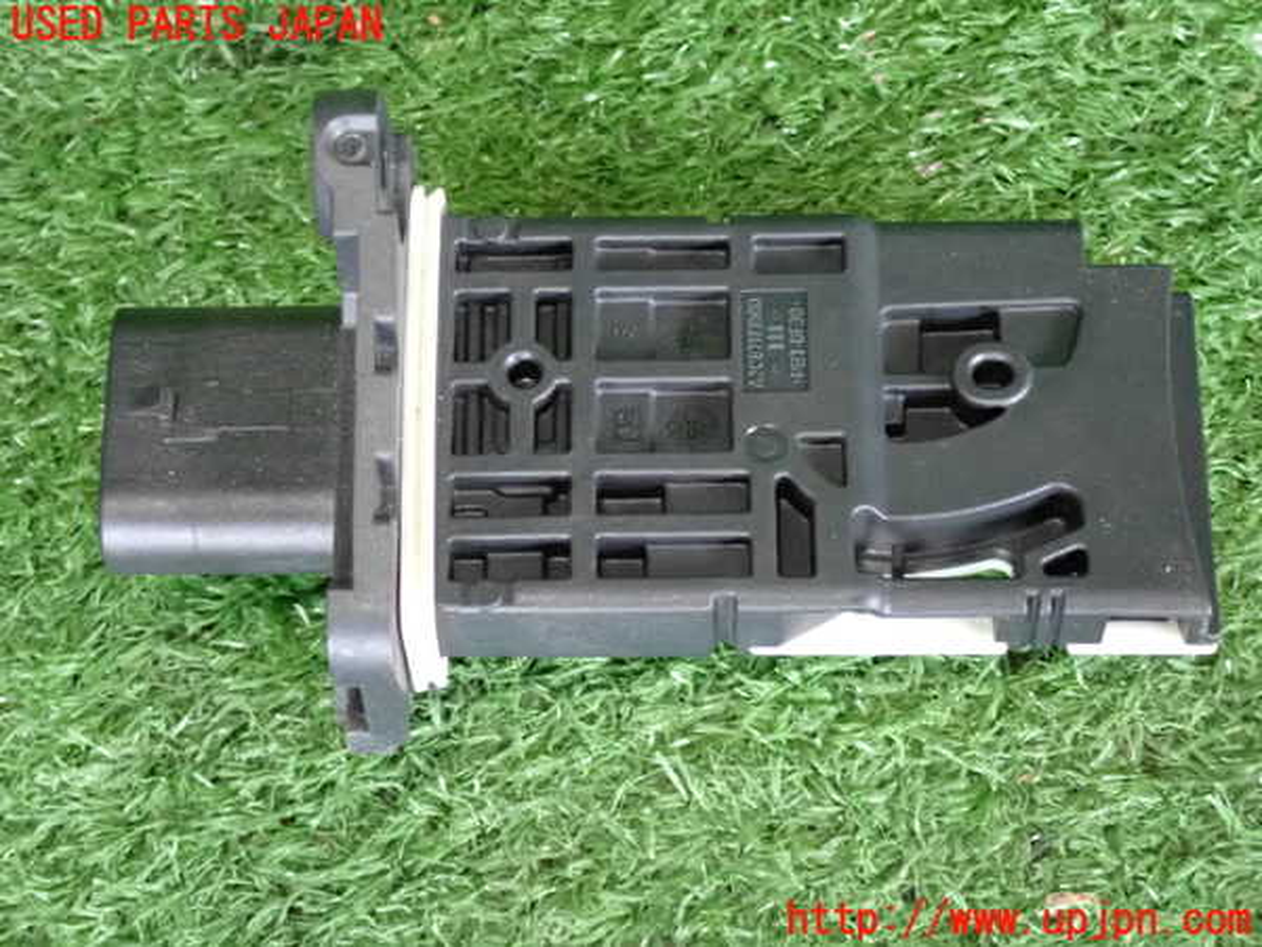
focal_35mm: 94
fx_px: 3427
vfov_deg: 15.7
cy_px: 474
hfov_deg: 20.9
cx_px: 631
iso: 2500
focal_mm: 16.79
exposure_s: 1/30
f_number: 4.7
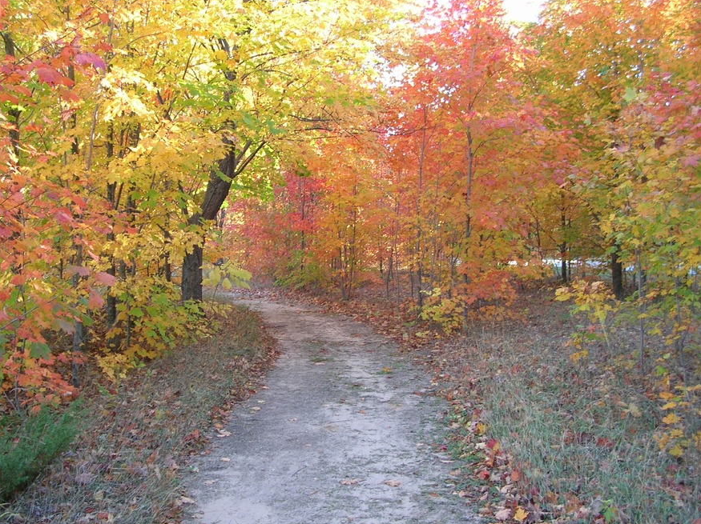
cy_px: 274
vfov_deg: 35.9
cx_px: 304
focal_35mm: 40
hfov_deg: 46.7
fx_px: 809
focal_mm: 5.8
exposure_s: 1/42
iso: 50
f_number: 2.8
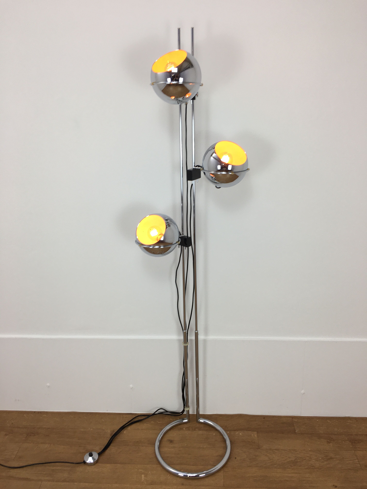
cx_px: 184
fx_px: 410
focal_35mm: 29
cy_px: 244
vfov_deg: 61.7
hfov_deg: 48.2
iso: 32
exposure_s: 1/50
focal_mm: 4.15
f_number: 2.2
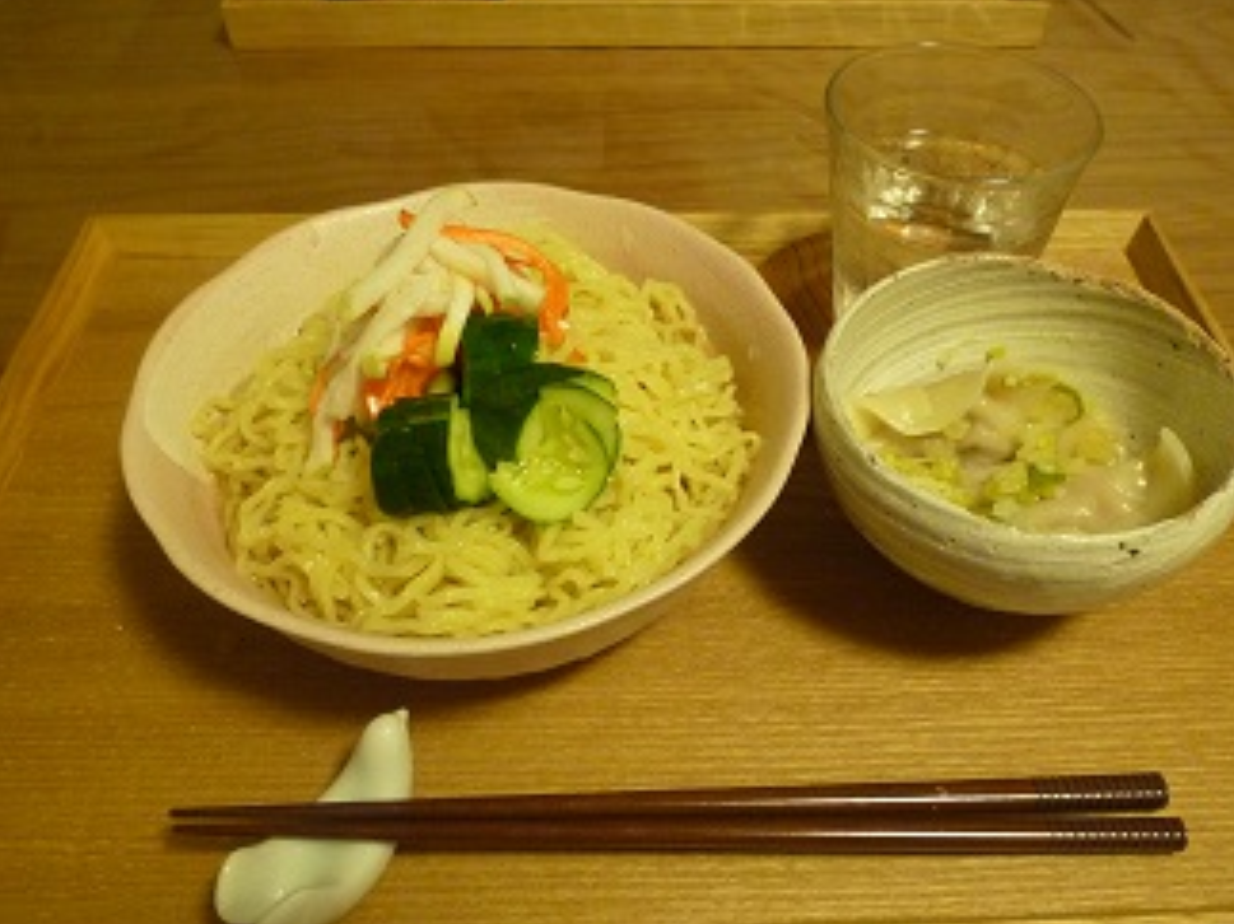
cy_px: 458
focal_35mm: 31
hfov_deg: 58.2
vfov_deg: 45.4
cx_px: 699
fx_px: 1105
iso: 320
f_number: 2.8
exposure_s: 1/30
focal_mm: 4.4
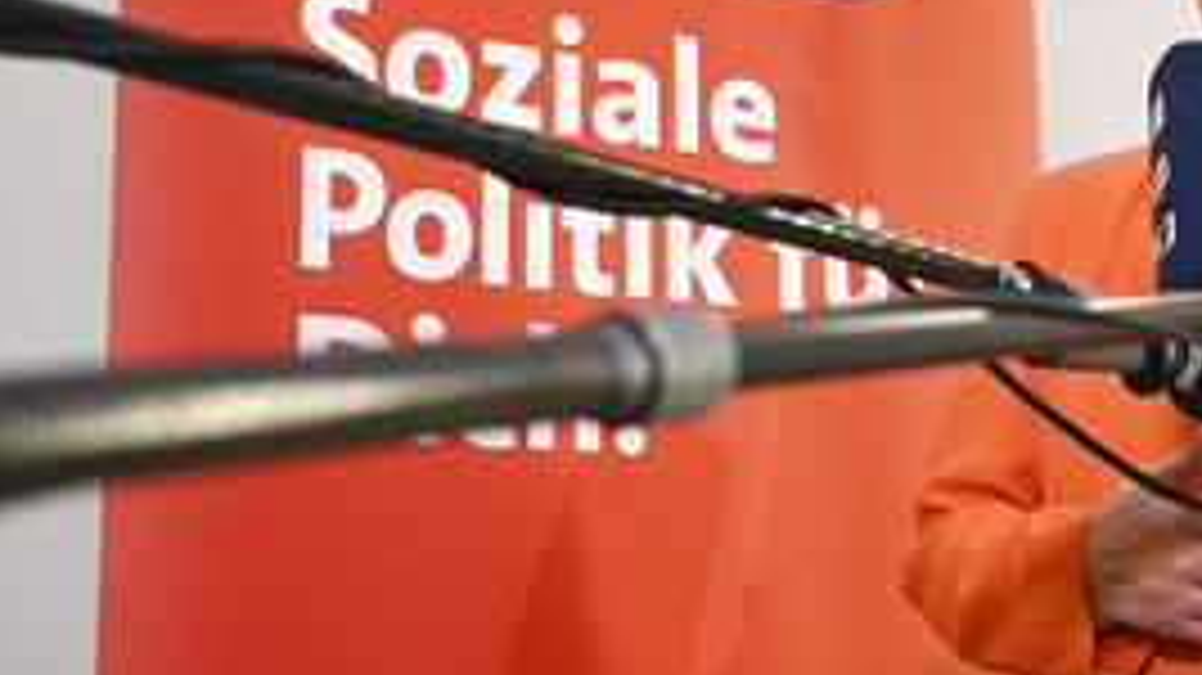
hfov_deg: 29.7
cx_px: 1002
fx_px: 2199
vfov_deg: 17.5
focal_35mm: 69
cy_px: 360
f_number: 4.5
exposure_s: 1/200
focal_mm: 39
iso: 6400
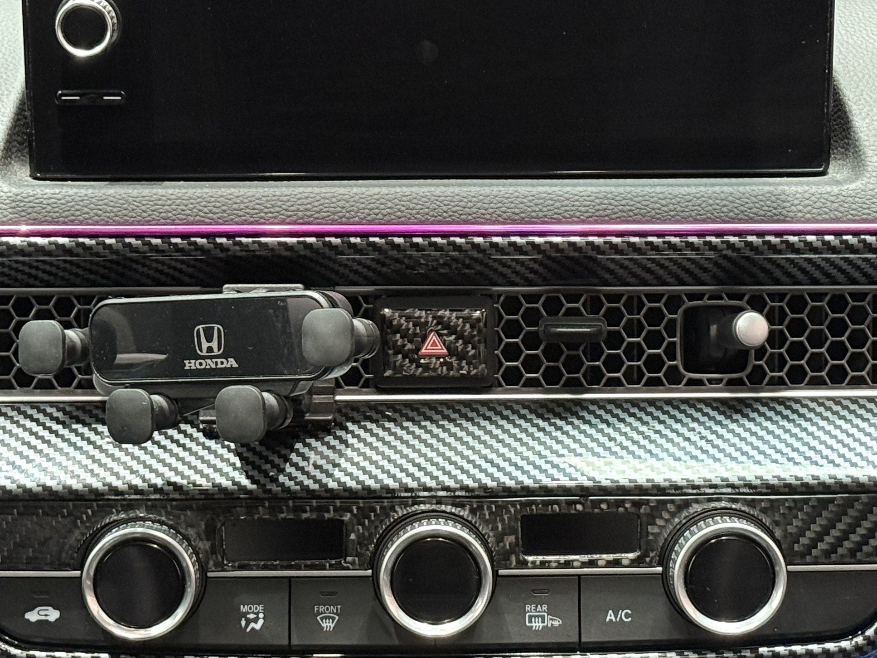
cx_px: 441
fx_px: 2534
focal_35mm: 100
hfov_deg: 19.6
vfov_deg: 14.8
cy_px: 302
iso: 500
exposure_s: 1/25
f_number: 1.78
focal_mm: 6.76
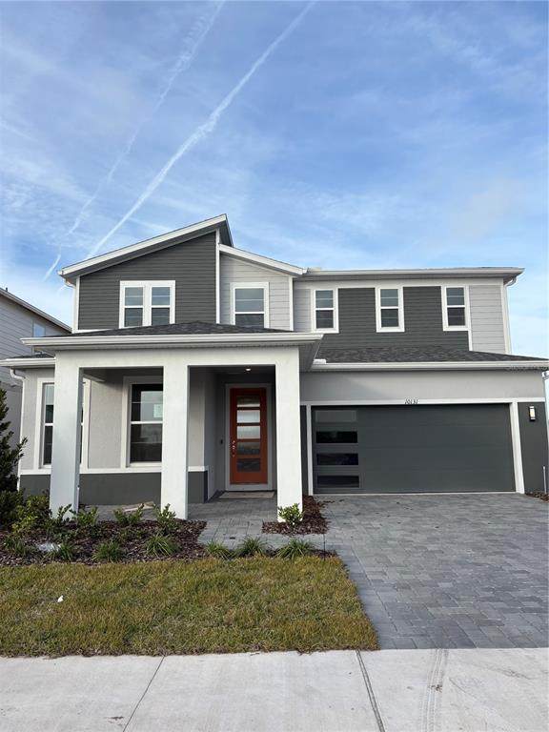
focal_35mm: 26
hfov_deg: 53.1
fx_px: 550
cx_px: 274
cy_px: 366
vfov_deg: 67.3
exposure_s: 1/2639
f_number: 1.6
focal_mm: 5.96
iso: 50
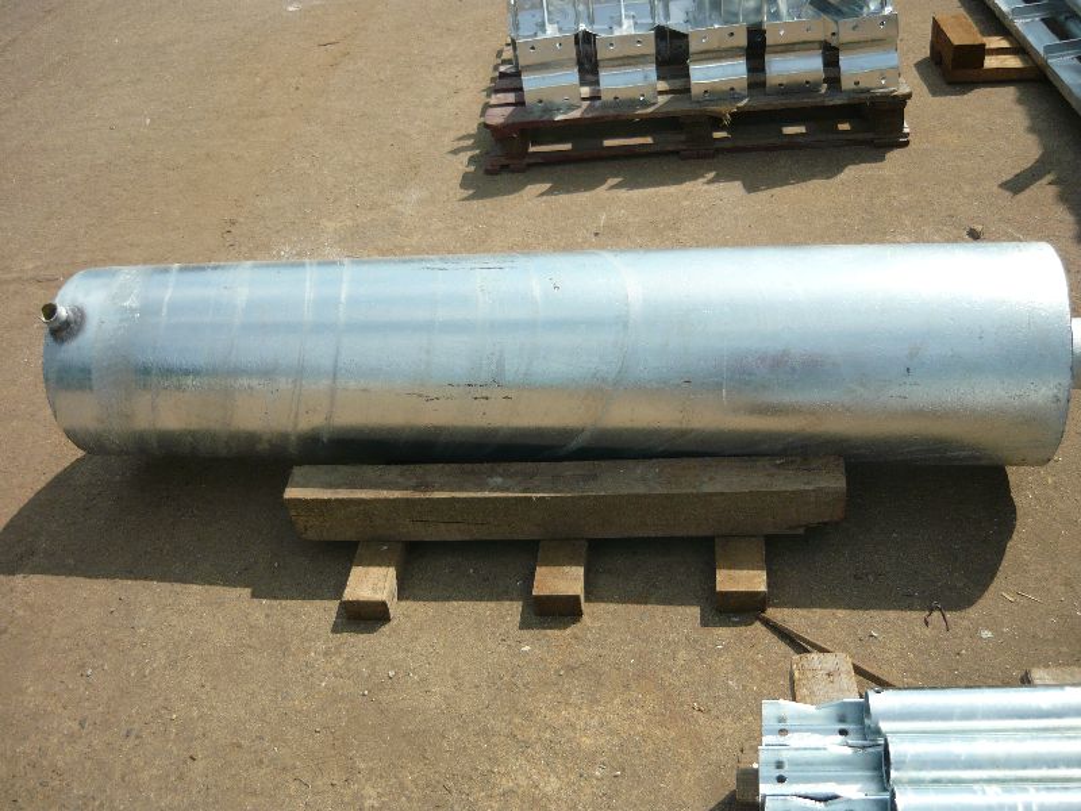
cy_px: 406
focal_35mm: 33
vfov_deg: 42.9
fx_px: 1031
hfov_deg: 55.4
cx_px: 540
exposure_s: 1/250
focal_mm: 5.5
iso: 100
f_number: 8
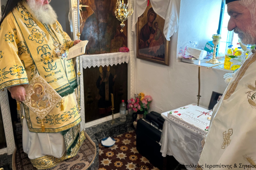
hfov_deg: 69.4
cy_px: 71
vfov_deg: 49.4
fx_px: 185
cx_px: 125
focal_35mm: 26
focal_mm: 6.86
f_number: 1.78
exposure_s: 1/100
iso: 64
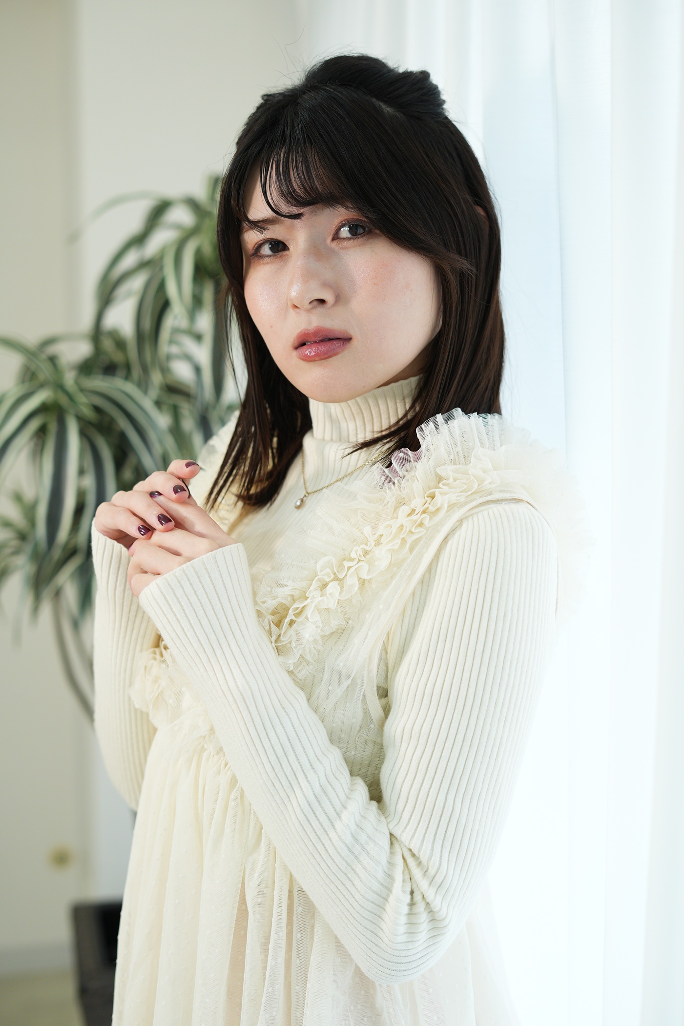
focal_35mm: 50
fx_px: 1425
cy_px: 513
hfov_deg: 27.0
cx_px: 342
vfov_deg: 39.6
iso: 800
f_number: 3.2
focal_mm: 50
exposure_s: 1/160
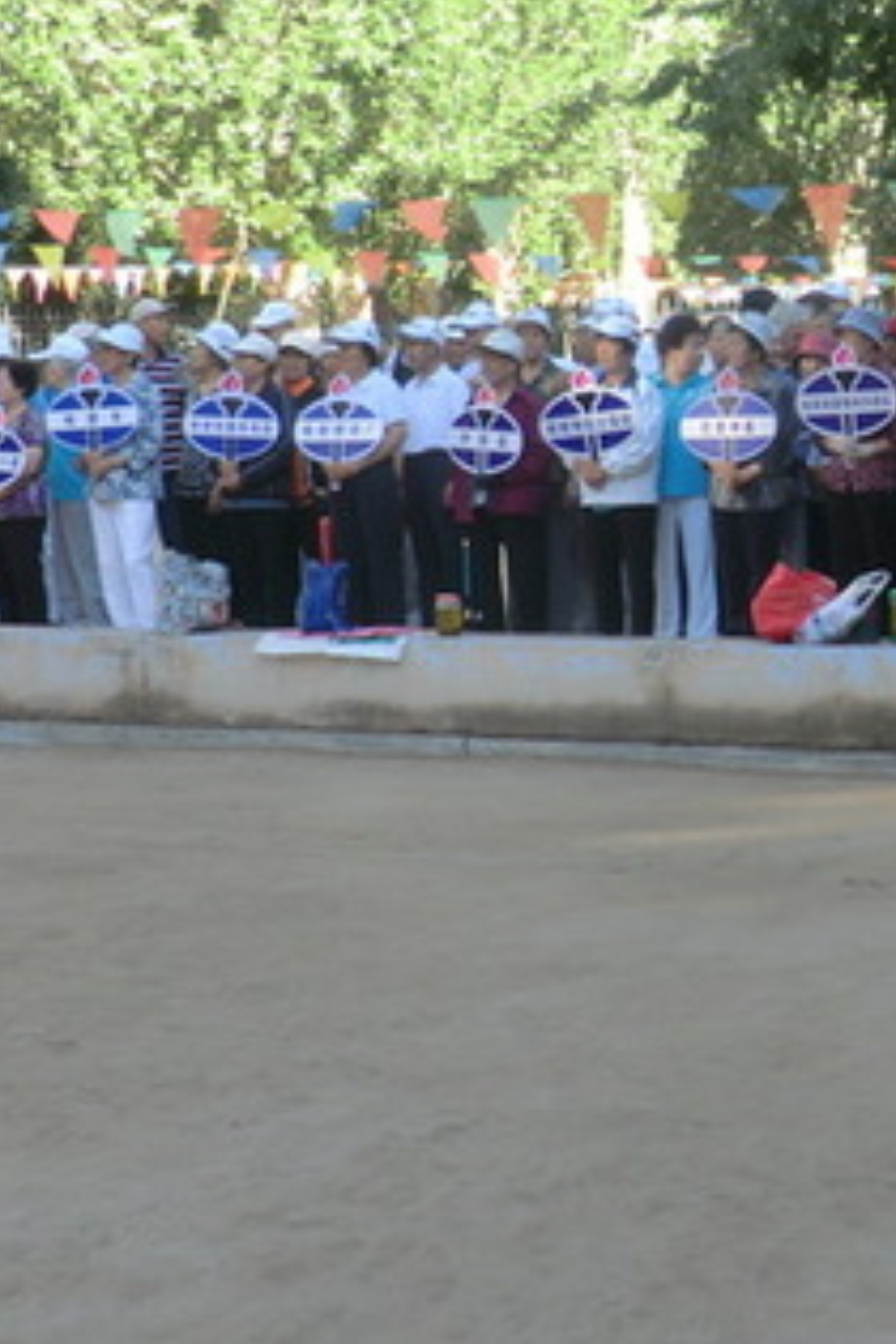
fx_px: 3472
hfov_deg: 14.4
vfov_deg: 21.9
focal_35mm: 93
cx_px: 956
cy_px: 538
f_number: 4
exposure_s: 1/60
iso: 64
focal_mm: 8.4
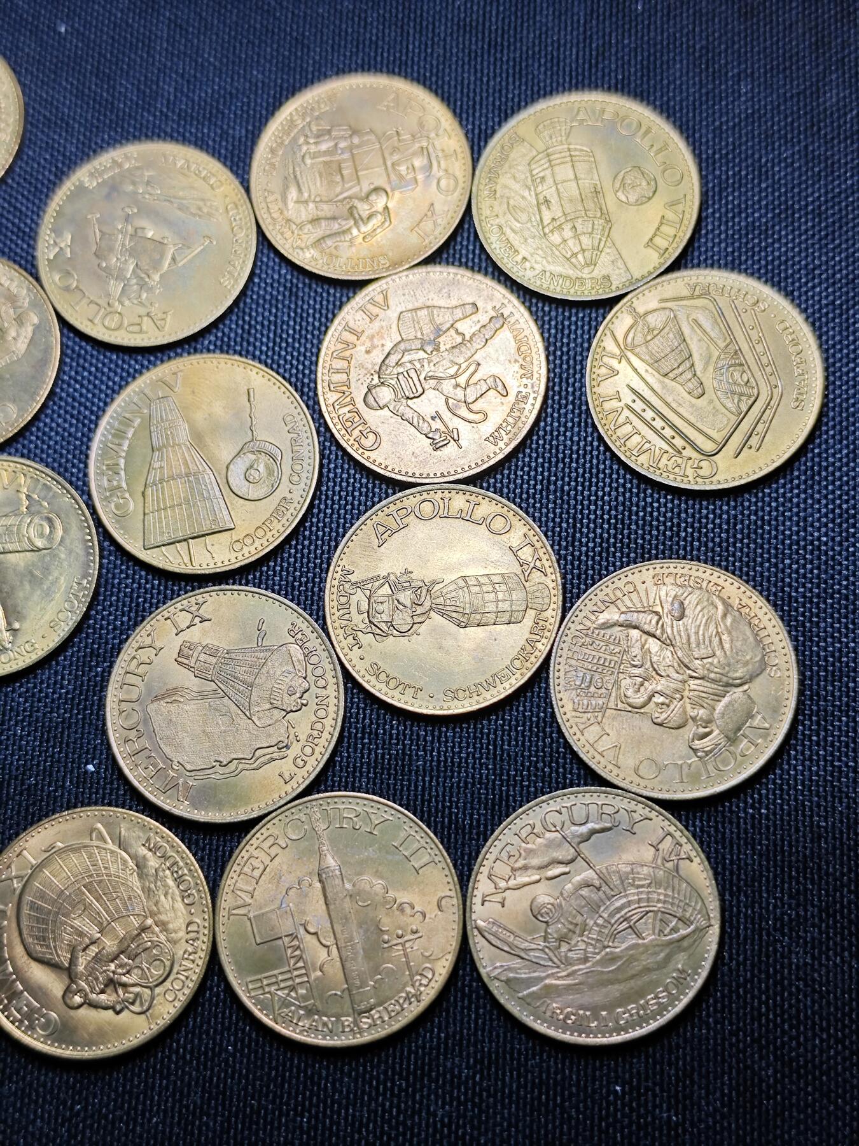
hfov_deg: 29.7
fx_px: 1621
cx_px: 430
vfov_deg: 38.9
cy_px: 573
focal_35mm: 49
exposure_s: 1/112
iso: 50
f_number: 1.6
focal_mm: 5.84
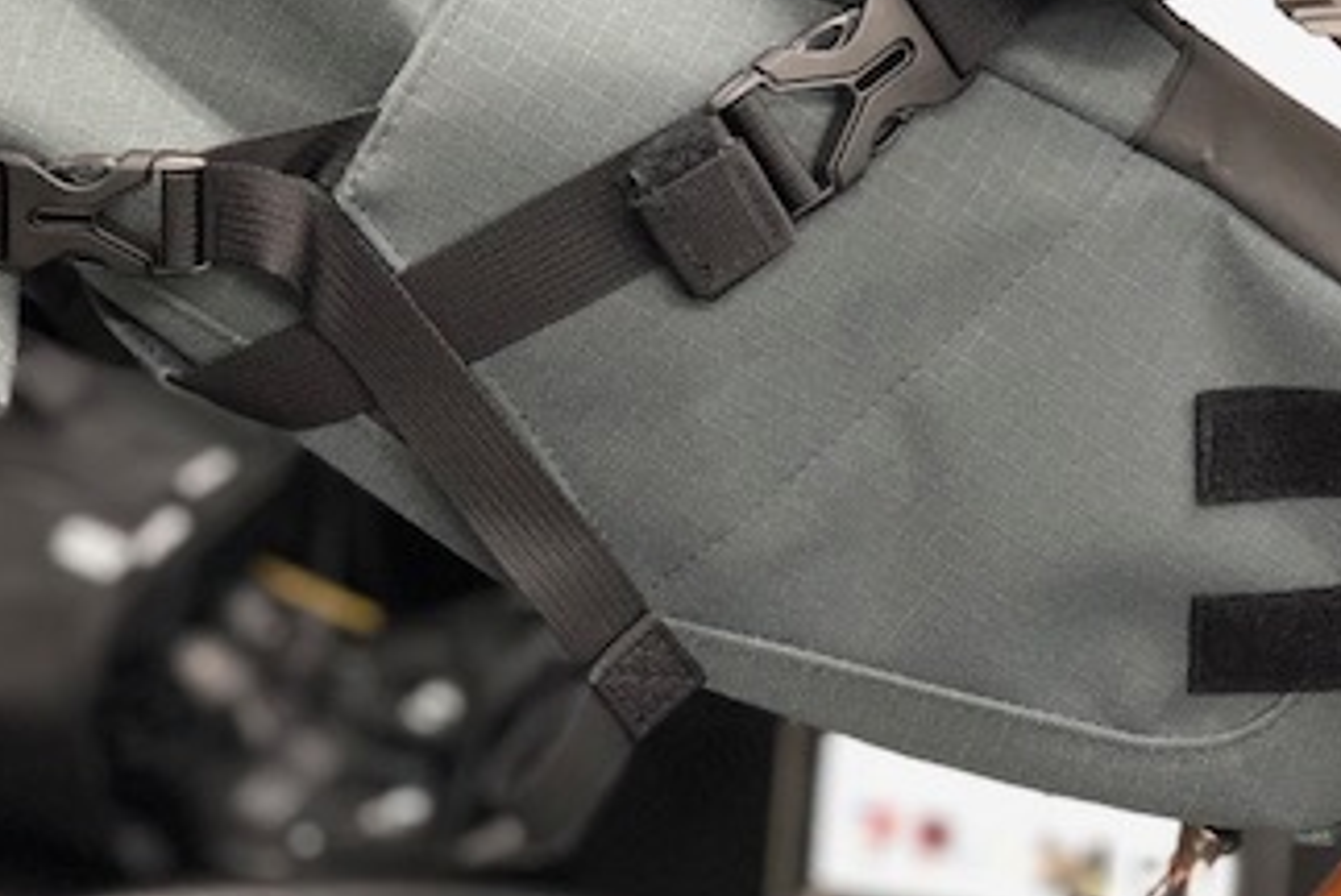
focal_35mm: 107
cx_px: 834
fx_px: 3989
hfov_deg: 19.1
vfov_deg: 12.7
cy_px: 100
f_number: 2.4
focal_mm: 6
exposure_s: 1/33
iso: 640
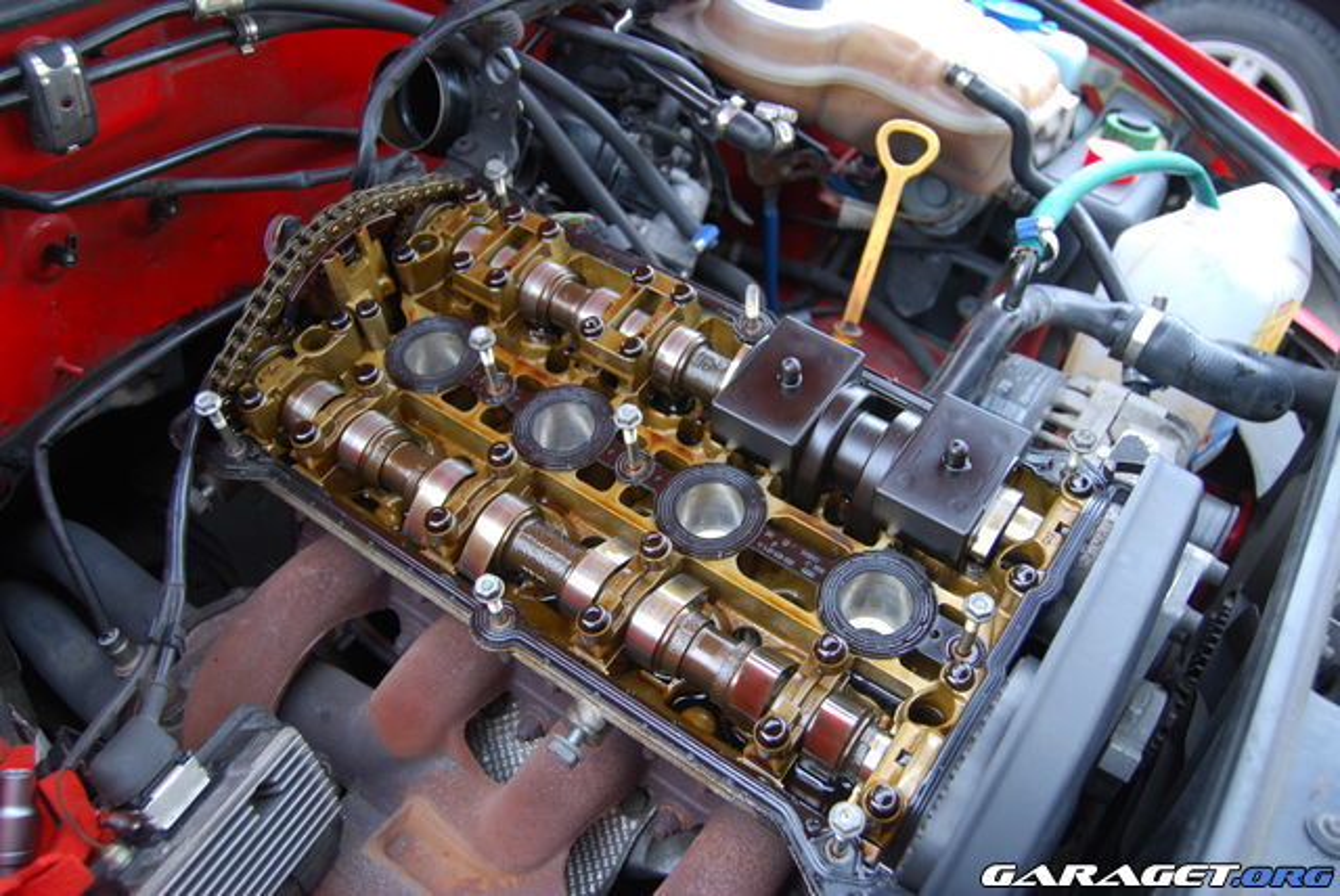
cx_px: 670
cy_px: 448
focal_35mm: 30
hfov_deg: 61.9
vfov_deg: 43.7
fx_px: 1118
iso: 200
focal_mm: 20
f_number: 3.8
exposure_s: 1/60
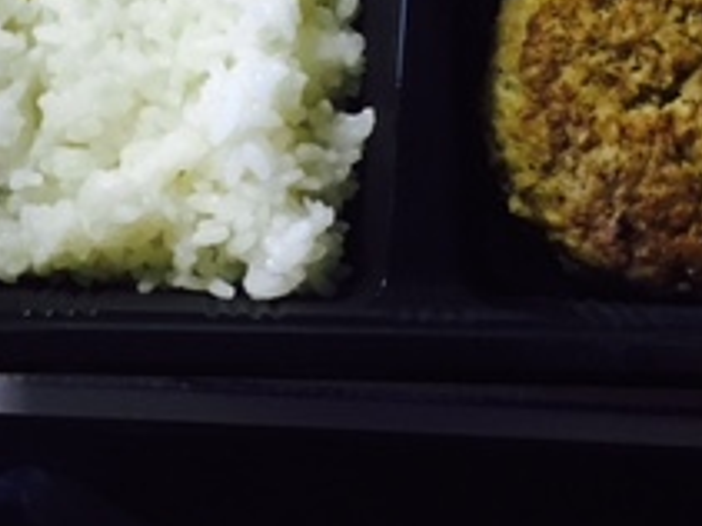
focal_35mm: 88
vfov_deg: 15.8
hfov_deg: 22.2
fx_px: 1784
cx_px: 226
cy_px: -183
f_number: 2.2
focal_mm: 4.15
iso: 200
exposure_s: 1/17
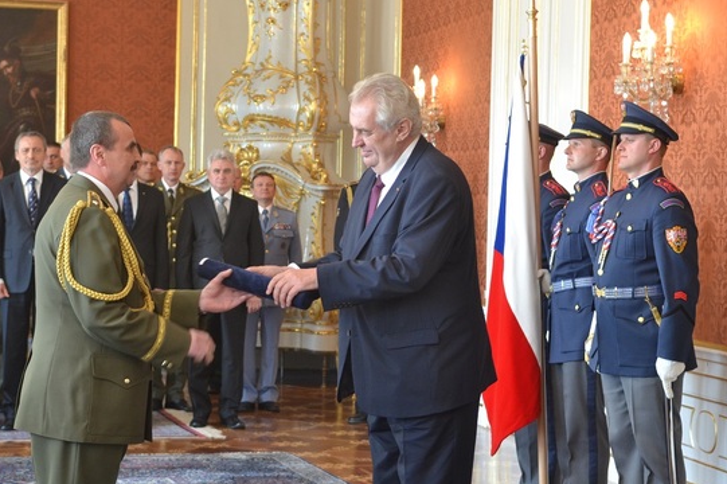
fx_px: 1970
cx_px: 323
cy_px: 216
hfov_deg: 20.9
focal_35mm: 98
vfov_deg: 14.0
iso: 800
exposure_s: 1/80
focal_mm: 55
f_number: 4.5
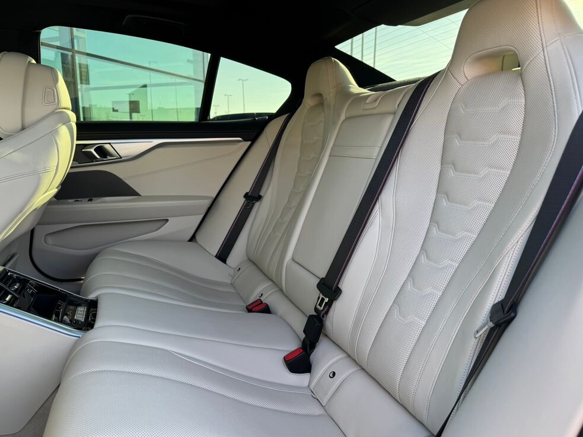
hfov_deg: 69.4
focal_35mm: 25
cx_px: 285
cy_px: 221
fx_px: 421
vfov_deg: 54.9
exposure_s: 1/210
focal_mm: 6.76
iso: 80
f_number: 1.78
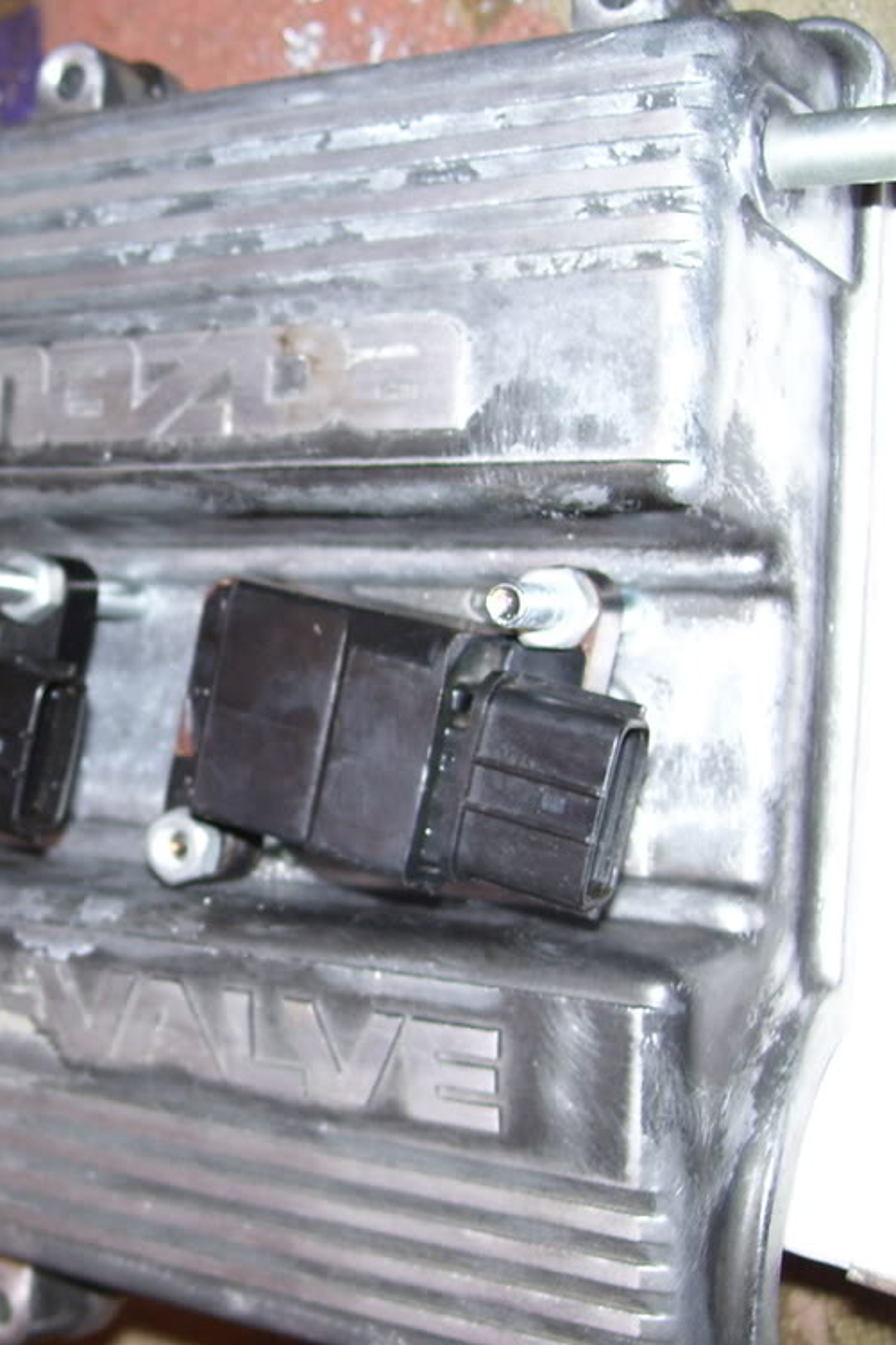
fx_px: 1905
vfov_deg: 38.9
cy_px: 671
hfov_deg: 25.3
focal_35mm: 51
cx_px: 13
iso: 80
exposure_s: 1/60
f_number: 2.7
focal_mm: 6
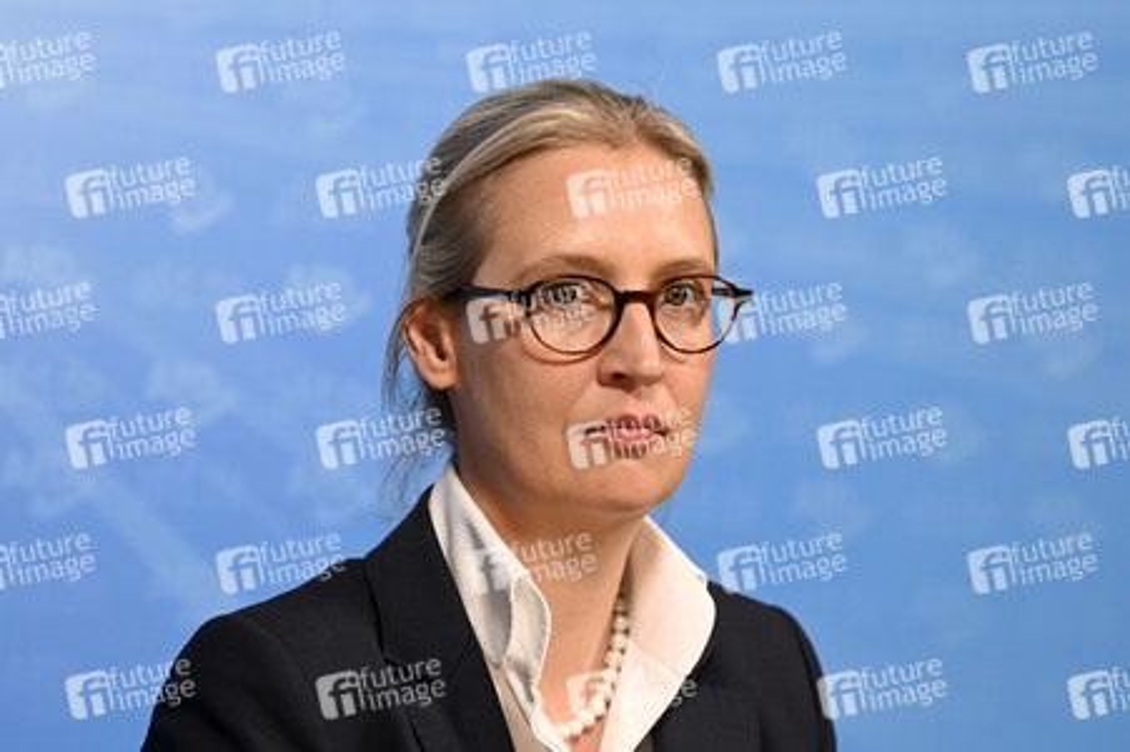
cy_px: 376
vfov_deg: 6.9
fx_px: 6273
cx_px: 565
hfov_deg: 10.3
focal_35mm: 200
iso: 3200
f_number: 6.3
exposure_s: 1/500
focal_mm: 200
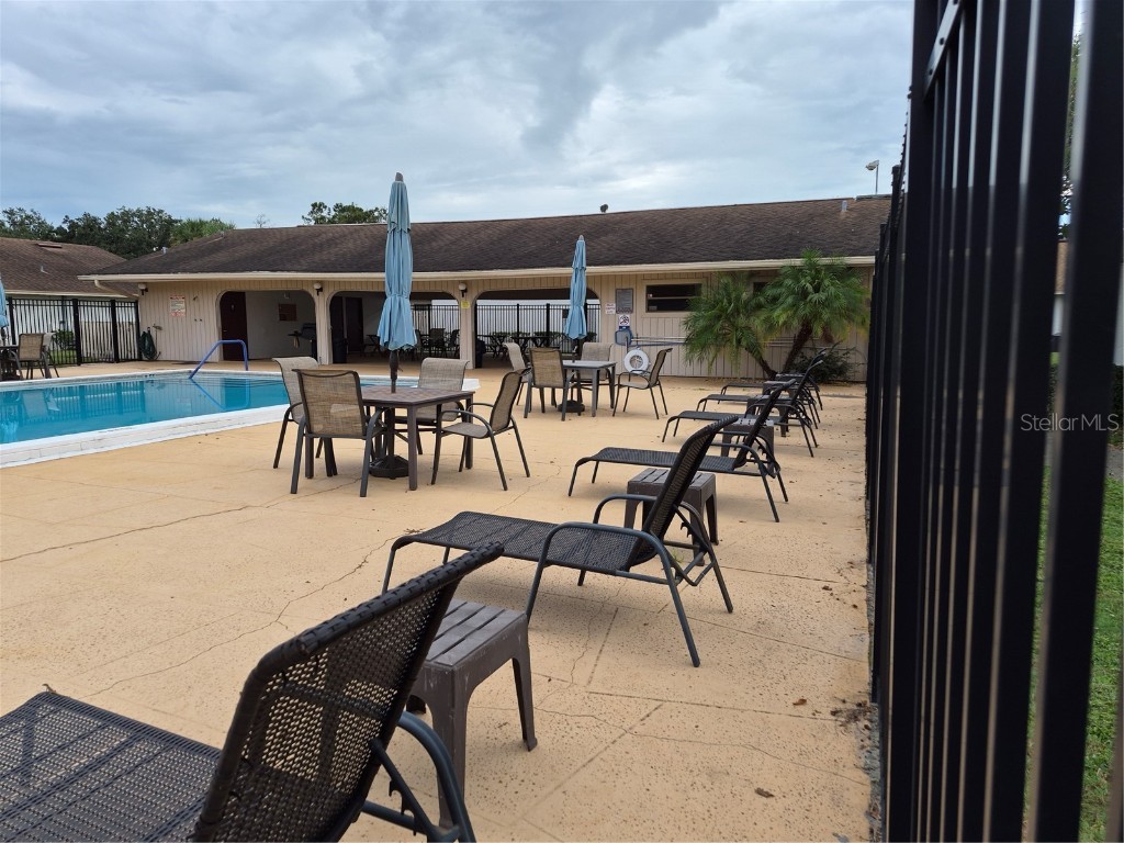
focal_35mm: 23
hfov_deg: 73.9
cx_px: 562
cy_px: 422
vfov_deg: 58.9
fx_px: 747
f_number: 1.8
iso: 80
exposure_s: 1/2504
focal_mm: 5.4
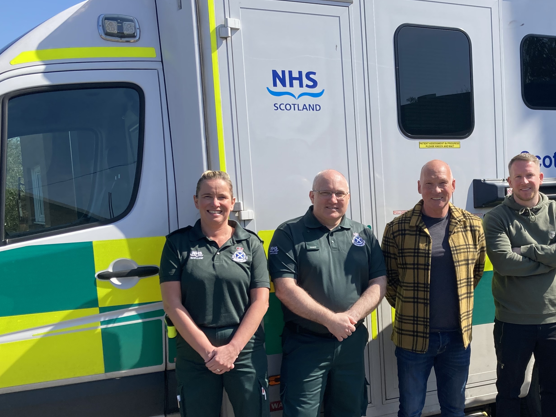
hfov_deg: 40.0
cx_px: 420
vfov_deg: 31.3
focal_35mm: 46
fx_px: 739
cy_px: 274
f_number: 1.8
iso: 20
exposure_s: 1/1297
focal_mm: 3.99
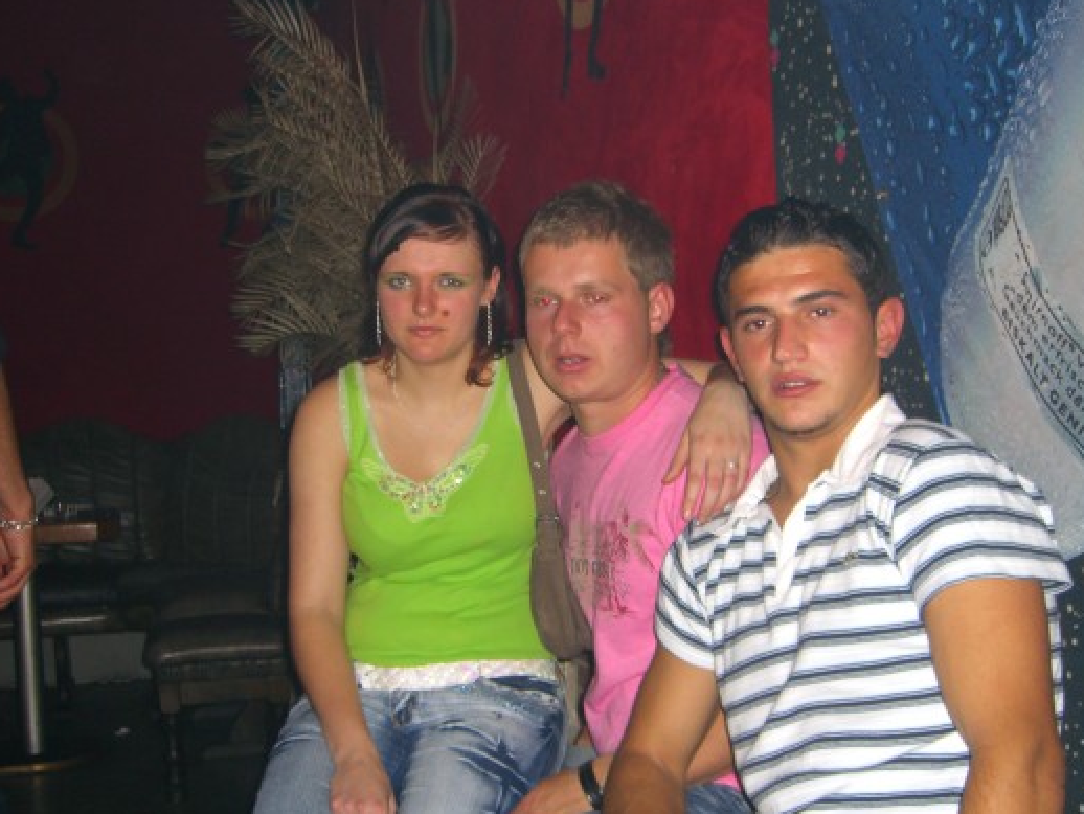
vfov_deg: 32.9
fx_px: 1378
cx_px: 555
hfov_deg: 42.9
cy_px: 427
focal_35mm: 44
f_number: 2.8
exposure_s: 1/60
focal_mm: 7.9
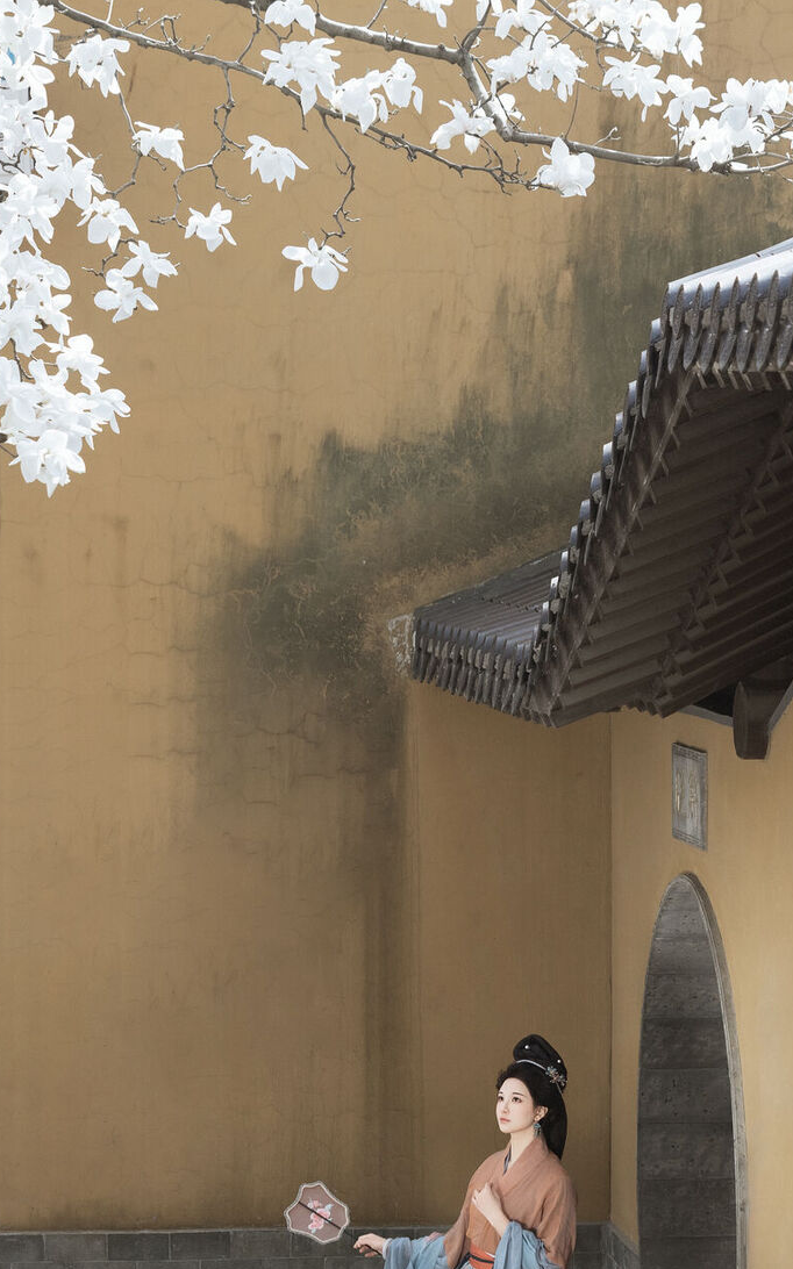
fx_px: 5086
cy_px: 747
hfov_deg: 8.9
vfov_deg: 14.2
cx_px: 500
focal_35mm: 147
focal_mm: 100
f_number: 5
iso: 160
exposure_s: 1/200
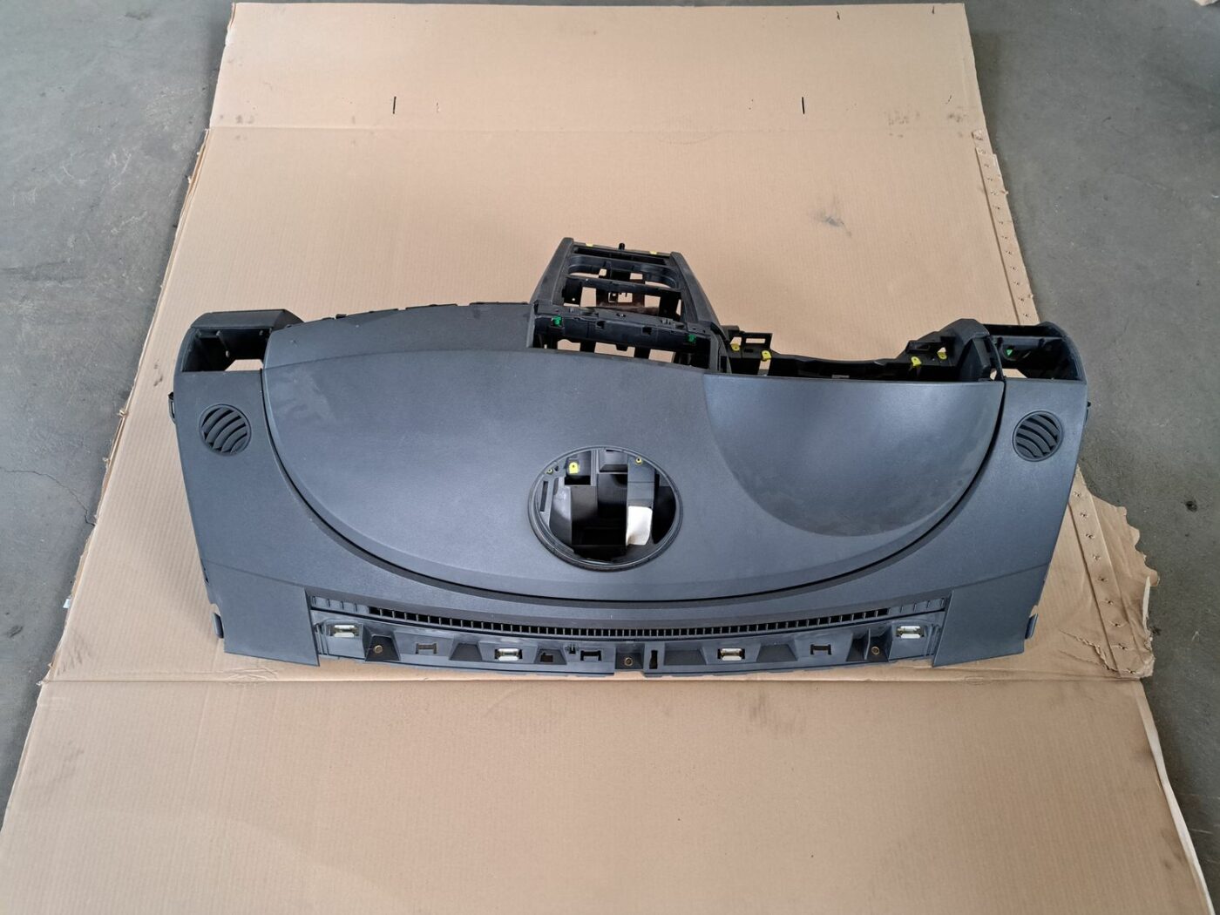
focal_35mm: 24
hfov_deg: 71.6
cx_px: 610
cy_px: 458
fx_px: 846
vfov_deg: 56.8
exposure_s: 1/50
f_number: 1.8
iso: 400
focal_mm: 5.23
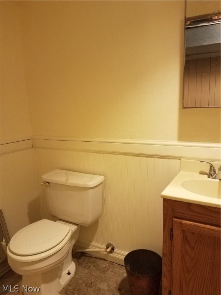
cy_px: 148
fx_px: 221
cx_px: 110
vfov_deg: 67.3
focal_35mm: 26
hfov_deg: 53.1
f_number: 1.7
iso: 200
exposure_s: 1/17
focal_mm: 4.2
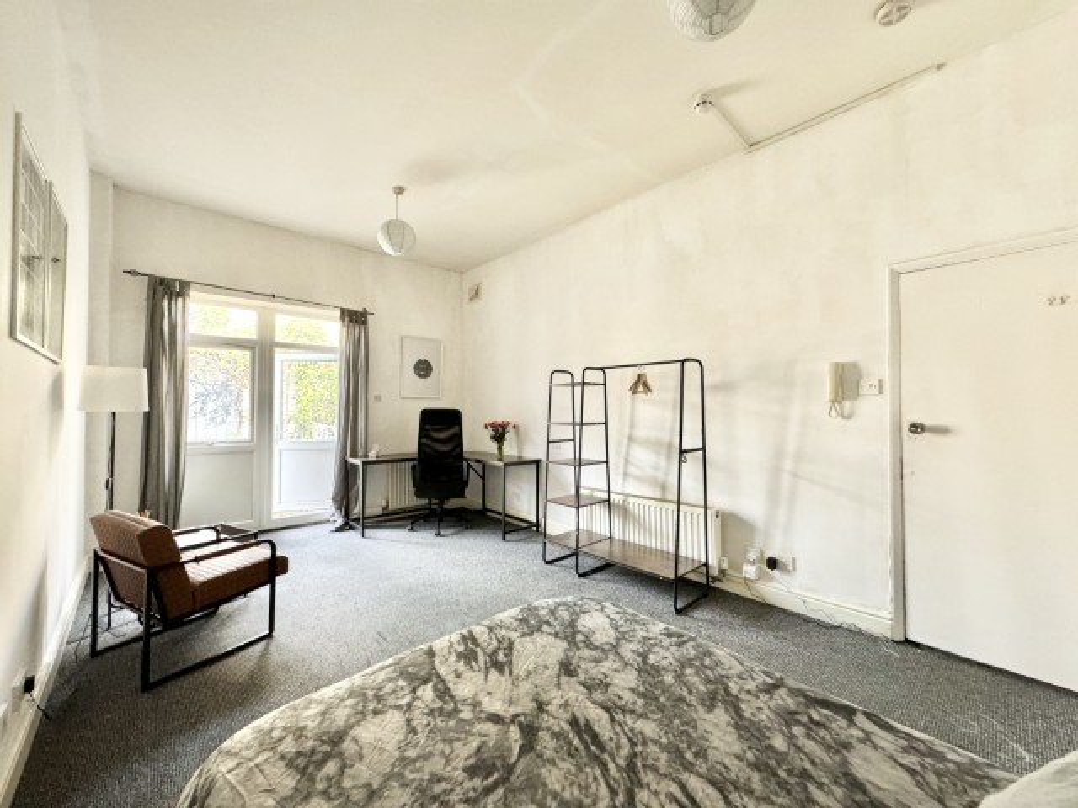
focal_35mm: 14
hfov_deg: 102.1
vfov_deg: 85.7
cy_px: 404
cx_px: 539
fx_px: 436
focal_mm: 2.22
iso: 250
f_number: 2.2
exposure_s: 1/99
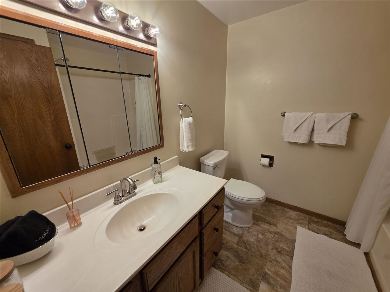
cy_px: 146
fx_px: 146
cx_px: 195
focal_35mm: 13
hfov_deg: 106.2
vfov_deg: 89.9
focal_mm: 2.2
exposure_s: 1/120
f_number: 1.9
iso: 100
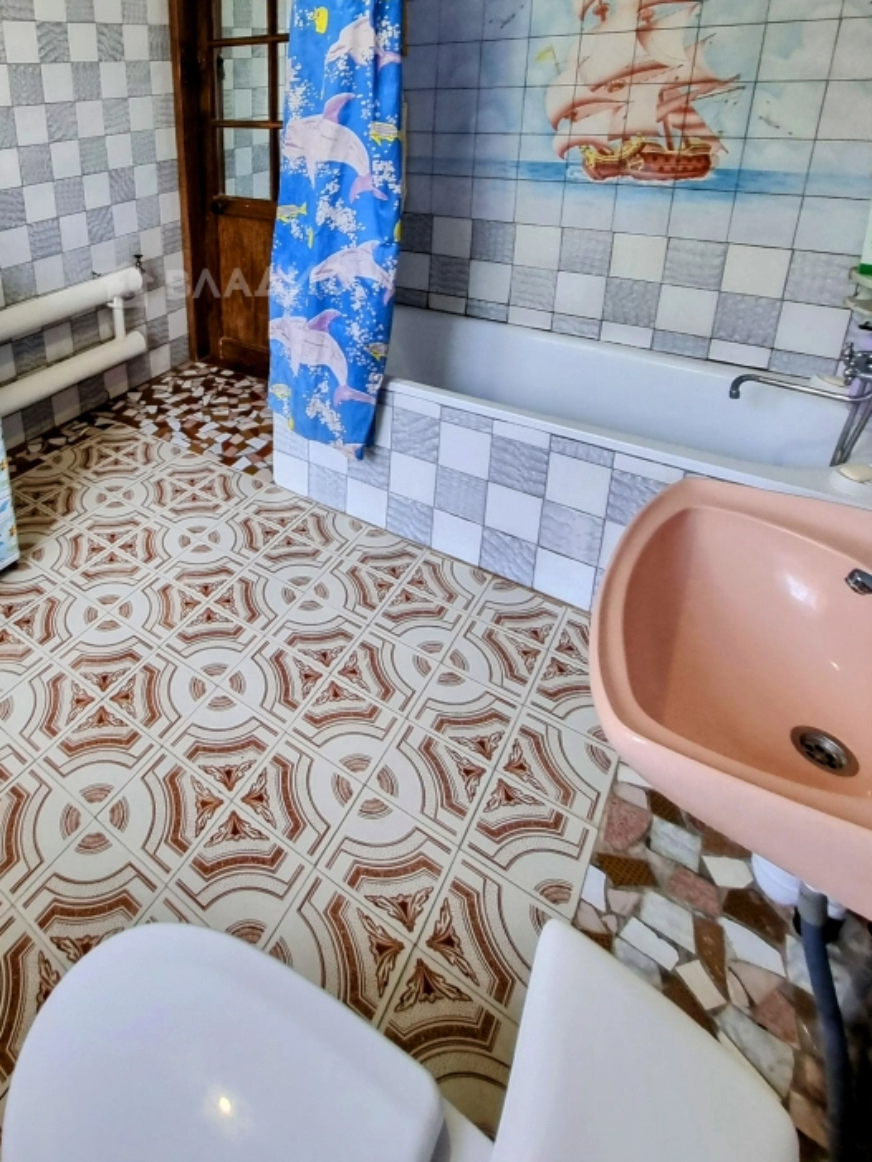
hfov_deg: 62.5
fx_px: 671
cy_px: 281
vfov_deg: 75.4
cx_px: 225
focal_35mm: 20
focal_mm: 1.74
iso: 125
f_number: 2.2
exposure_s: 1/50
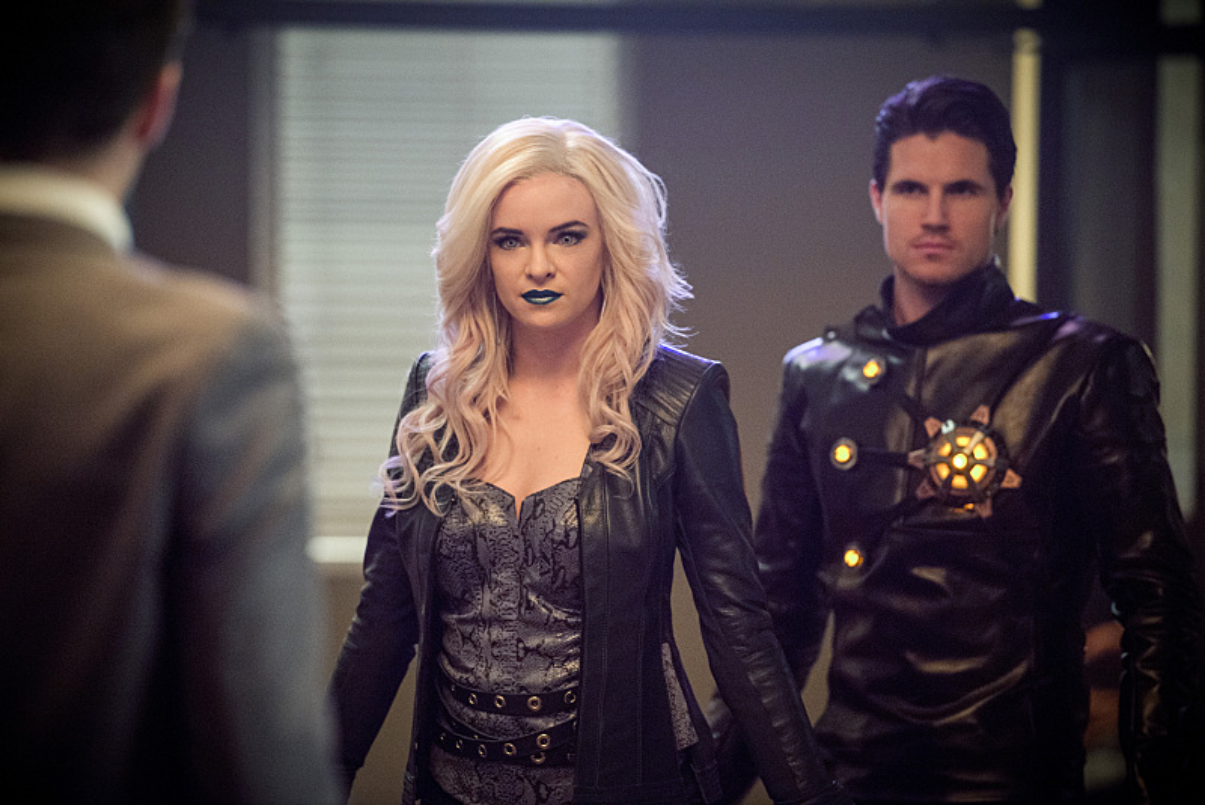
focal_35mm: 200
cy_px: 402
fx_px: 6696
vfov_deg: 6.9
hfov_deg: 10.3
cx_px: 602
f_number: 2.8
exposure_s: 1/100
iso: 3200
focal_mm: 200
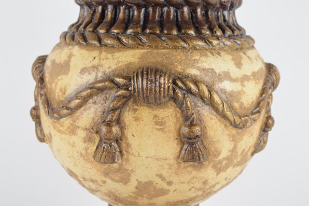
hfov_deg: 28.1
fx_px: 618
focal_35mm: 72
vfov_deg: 18.9
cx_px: 154
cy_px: 103
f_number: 7.1
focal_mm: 48
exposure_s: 1/125
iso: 400
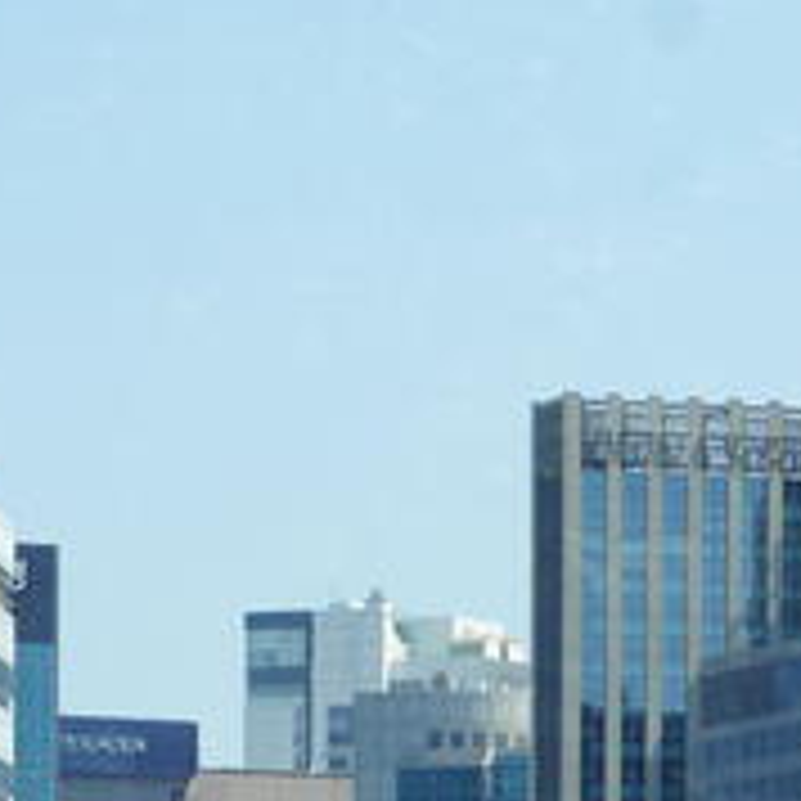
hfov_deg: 5.5
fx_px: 8264
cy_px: 1037
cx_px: 932
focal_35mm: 316
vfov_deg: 5.5
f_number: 9
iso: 100
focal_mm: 63
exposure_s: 1/160
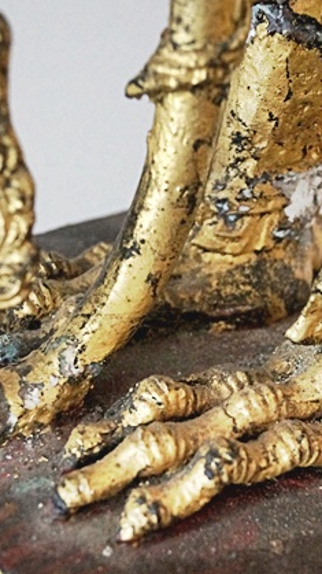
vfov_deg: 23.2
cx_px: 199
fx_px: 1398
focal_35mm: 92
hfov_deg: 13.1
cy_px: 317
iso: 2000
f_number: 4.5
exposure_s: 1/60
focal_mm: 35
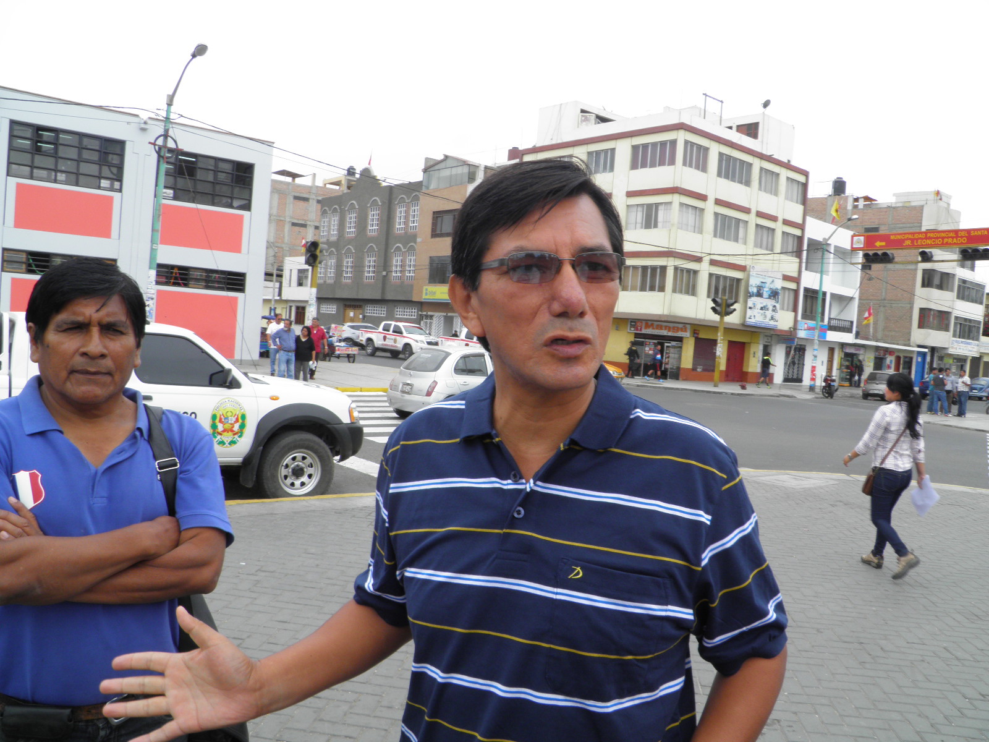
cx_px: 494
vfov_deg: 49.7
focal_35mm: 28
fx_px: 800
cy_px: 371
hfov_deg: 63.4
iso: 50
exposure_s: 1/100
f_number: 5.7
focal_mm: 4.9
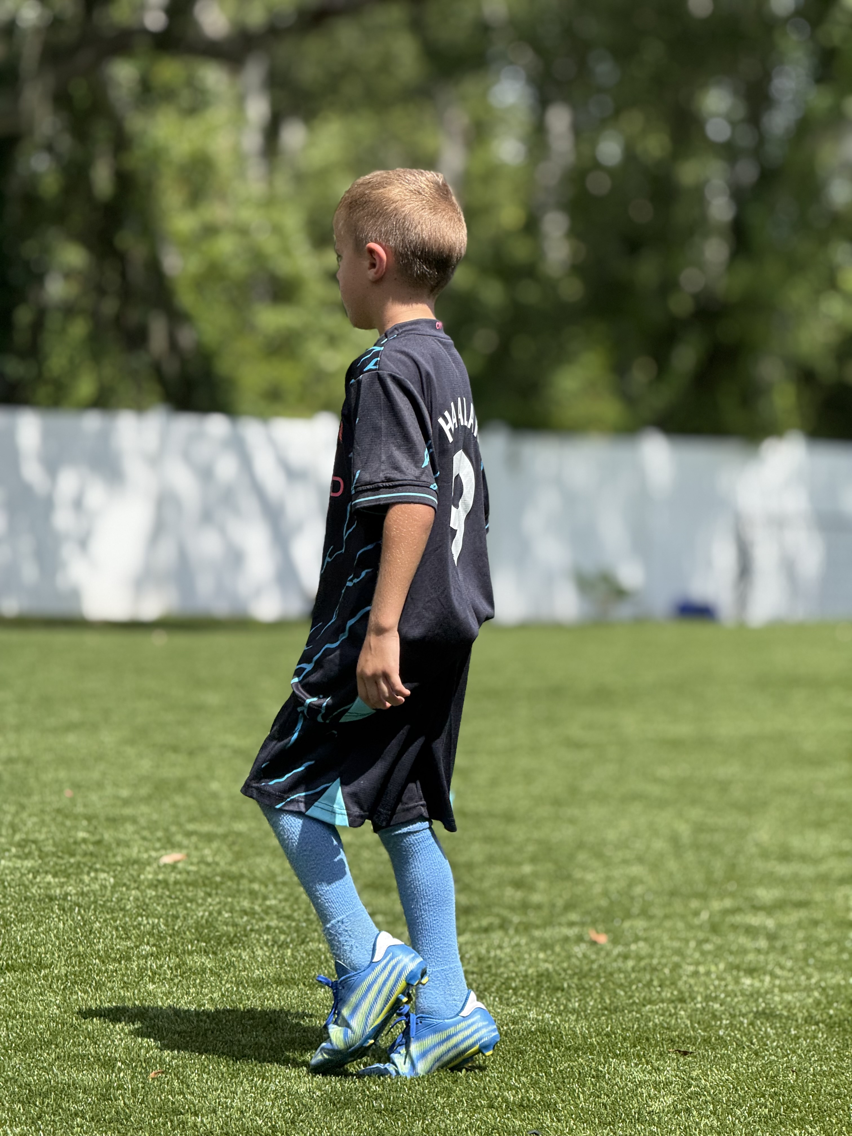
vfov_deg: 16.4
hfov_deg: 12.3
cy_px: 568
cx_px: 426
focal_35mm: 120
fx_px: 3938
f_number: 2.8
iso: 50
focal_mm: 15.66
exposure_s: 1/914
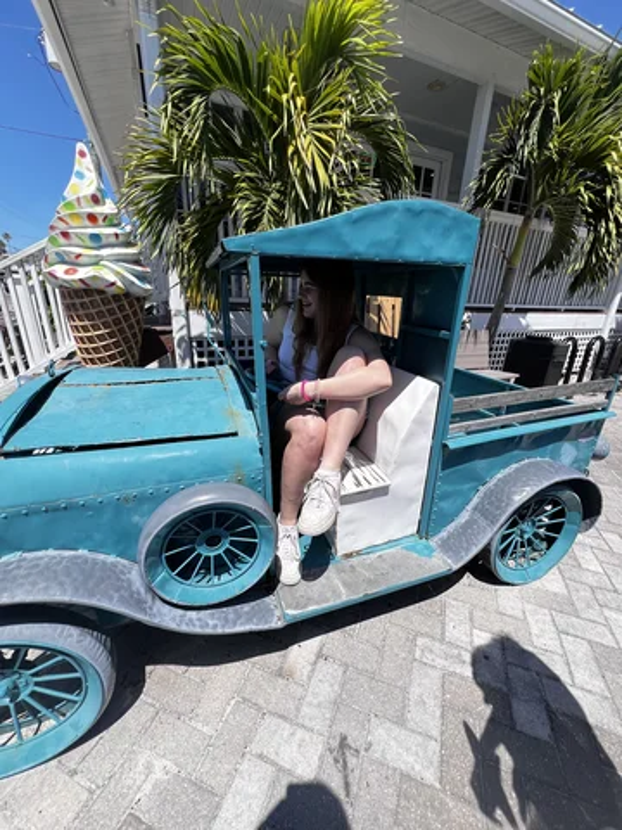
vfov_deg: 106.2
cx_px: 311
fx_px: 311
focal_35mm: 13
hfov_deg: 89.9
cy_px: 415
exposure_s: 1/1429
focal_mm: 1.57
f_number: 1.8
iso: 32
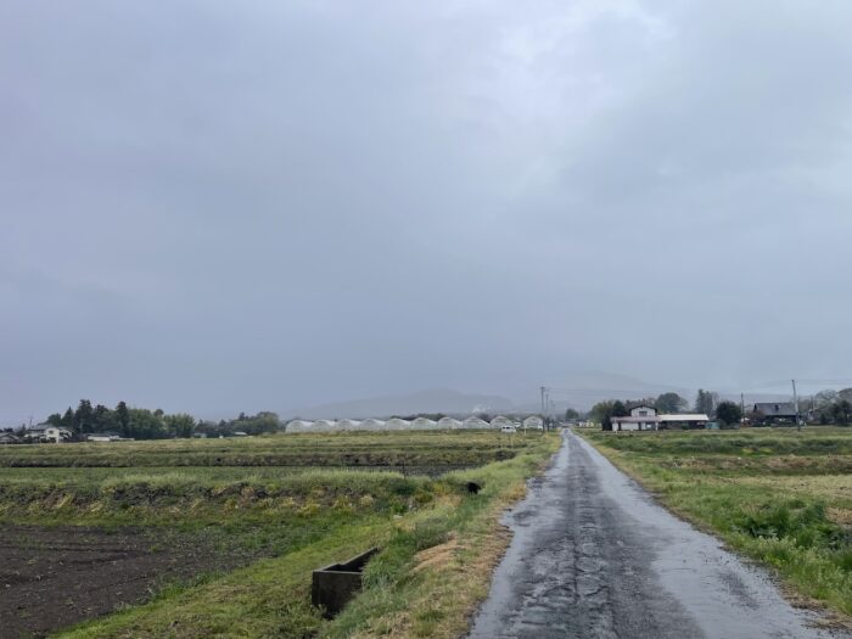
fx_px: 615
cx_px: 426
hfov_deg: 69.4
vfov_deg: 54.9
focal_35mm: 25
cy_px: 320
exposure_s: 1/1689
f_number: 1.6
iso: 32
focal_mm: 5.1
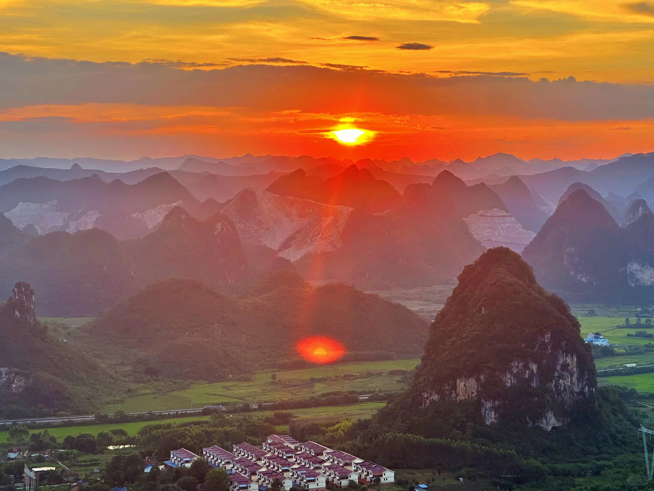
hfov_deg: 25.3
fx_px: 1455
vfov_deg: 19.1
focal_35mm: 77
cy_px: 246
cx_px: 327
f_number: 2.8
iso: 32
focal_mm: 9
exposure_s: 1/152
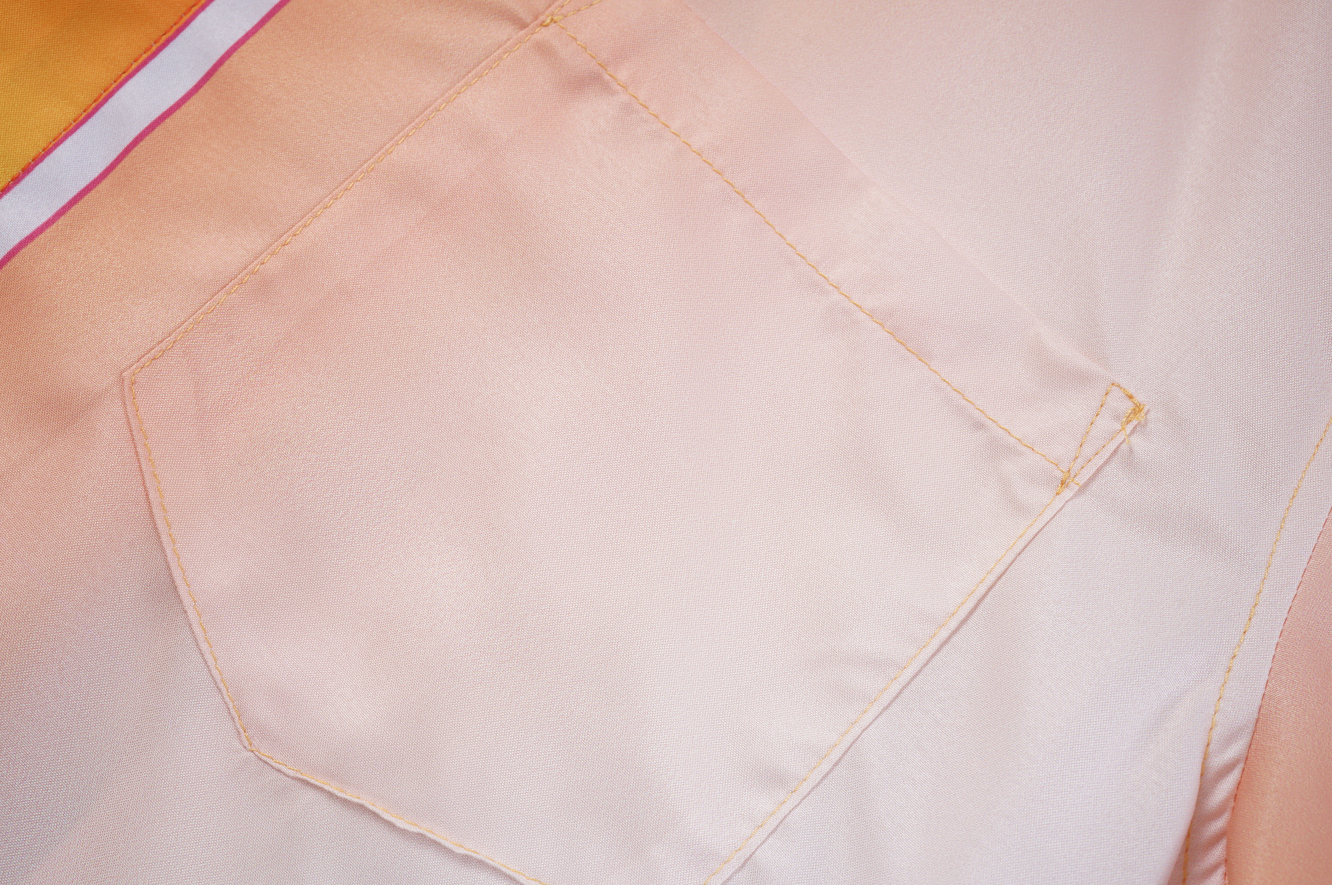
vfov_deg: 26.9
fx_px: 1848
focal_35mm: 50
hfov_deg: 39.6
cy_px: 442
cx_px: 666
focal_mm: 50
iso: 160
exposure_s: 1/100
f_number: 10
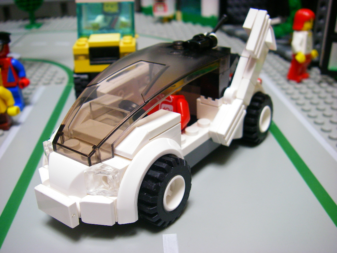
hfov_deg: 49.0
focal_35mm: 38
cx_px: 168
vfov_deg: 37.7
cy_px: 126
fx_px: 370
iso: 200
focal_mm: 6.3
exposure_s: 1/13
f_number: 3.3
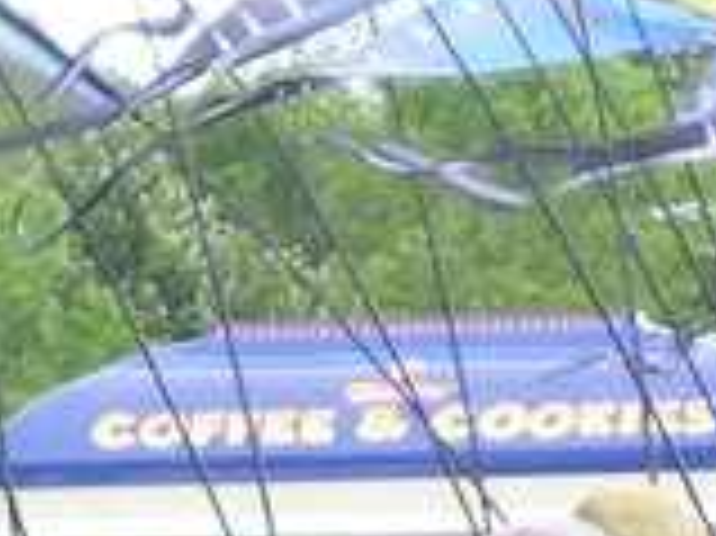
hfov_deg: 2.1
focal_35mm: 965
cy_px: 995
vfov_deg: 1.5
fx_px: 19945
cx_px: 646
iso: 80
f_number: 5.5
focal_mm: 39.2
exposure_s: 1/90
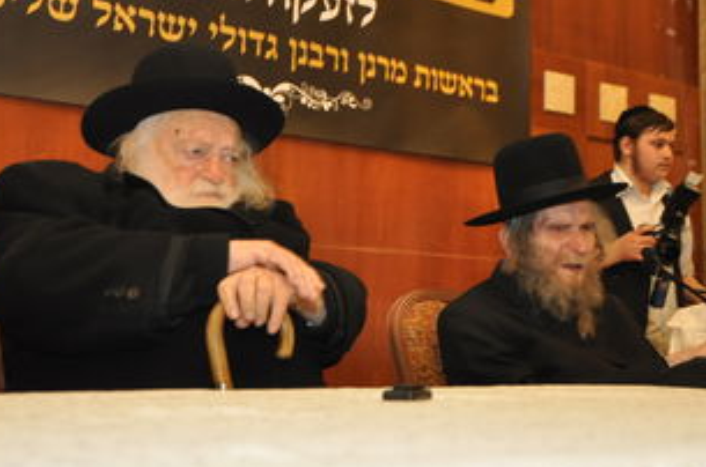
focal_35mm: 59
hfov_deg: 34.0
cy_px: 195
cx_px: 394
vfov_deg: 22.9
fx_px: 1155
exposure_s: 1/40
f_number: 5
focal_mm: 30
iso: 1000
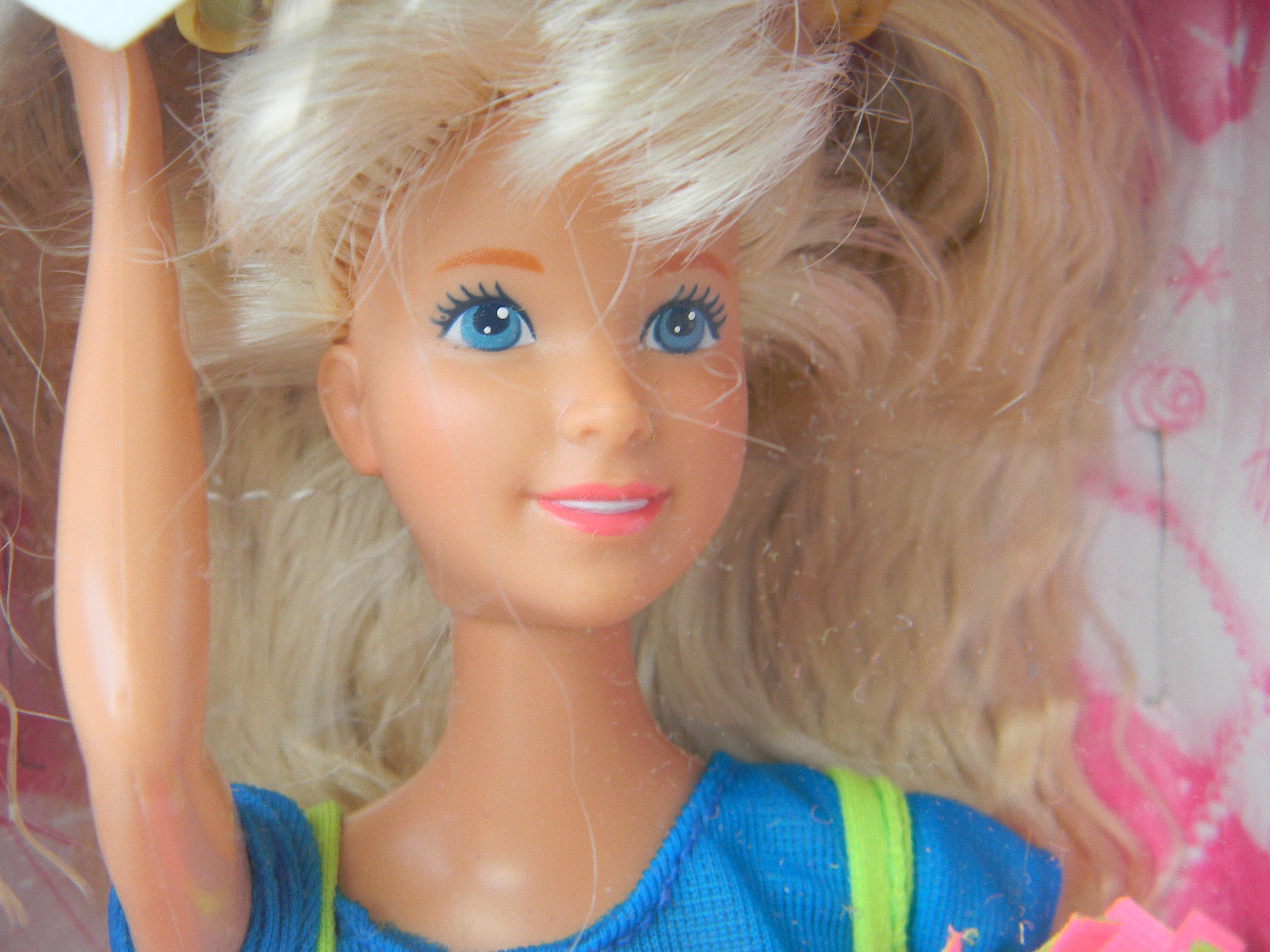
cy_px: 476
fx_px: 3045
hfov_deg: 23.6
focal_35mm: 83
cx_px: 635
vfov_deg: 17.8
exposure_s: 1/30
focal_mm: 15.1
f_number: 4.5
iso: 128
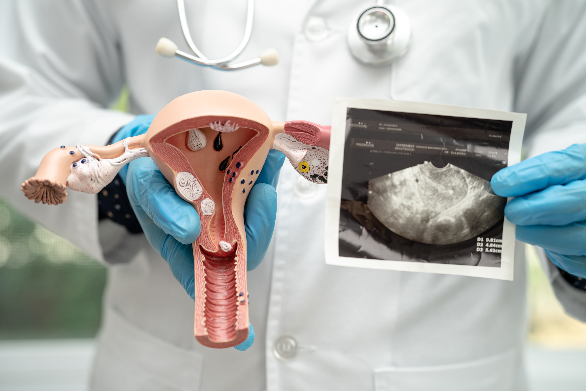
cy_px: 196
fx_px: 814
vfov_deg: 27.0
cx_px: 293
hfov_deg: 39.6
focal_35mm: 50
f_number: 2.5
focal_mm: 50
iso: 100
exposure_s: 1/60
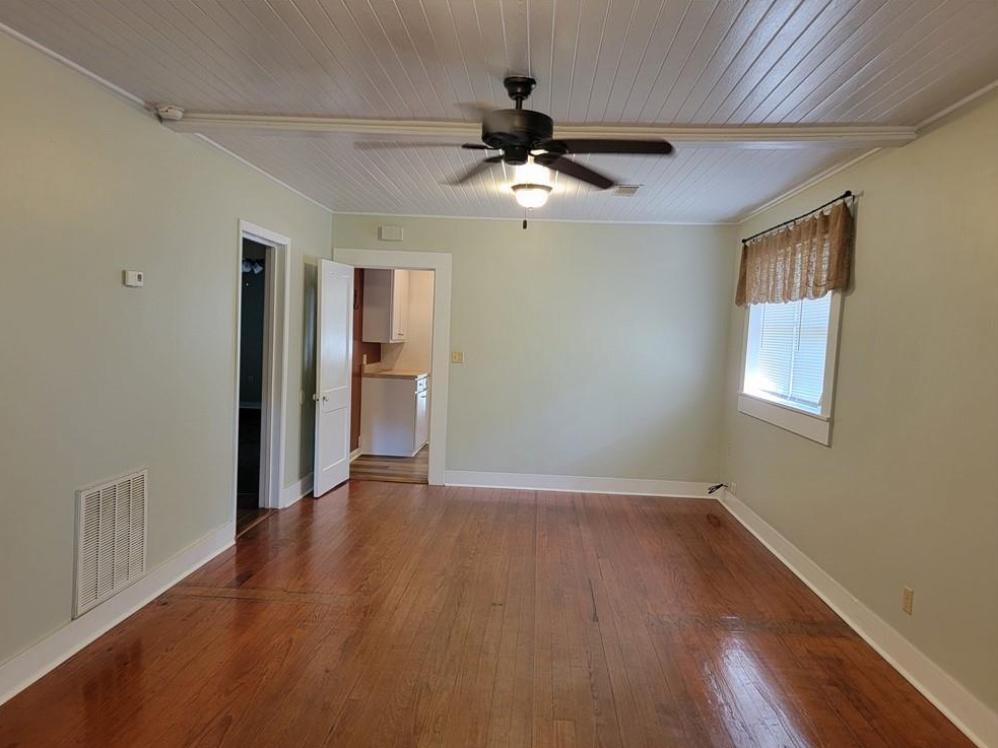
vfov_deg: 54.9
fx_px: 721
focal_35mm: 25
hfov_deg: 69.4
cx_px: 484
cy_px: 385
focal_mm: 6.7
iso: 200
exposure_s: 1/40
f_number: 1.8
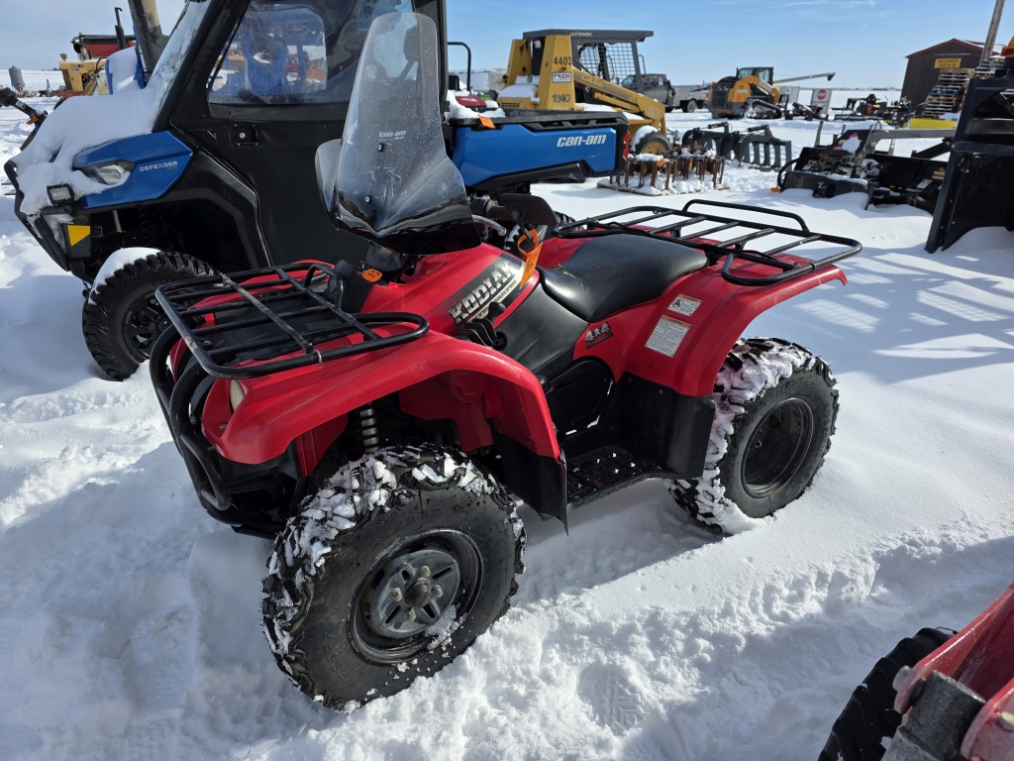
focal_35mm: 23
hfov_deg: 73.9
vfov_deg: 58.9
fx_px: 674
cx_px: 507
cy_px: 380
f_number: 1.7
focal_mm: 6.3
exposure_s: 1/7944
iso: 64
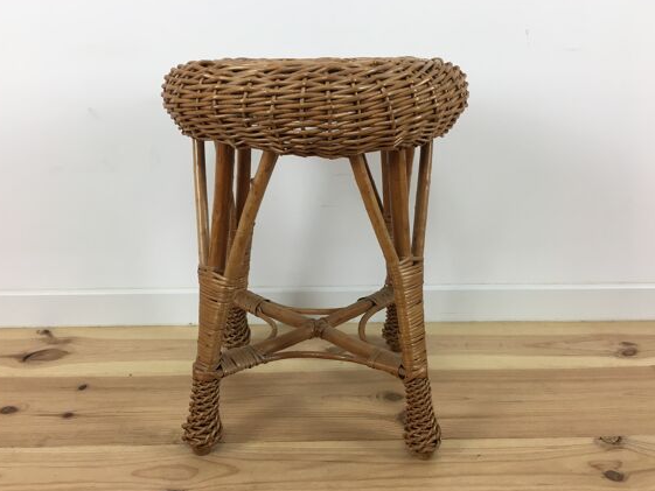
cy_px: 248
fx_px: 587
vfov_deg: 45.5
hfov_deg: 58.3
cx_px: 315
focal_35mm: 31
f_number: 2.2
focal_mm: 4.15
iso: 25
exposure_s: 1/33
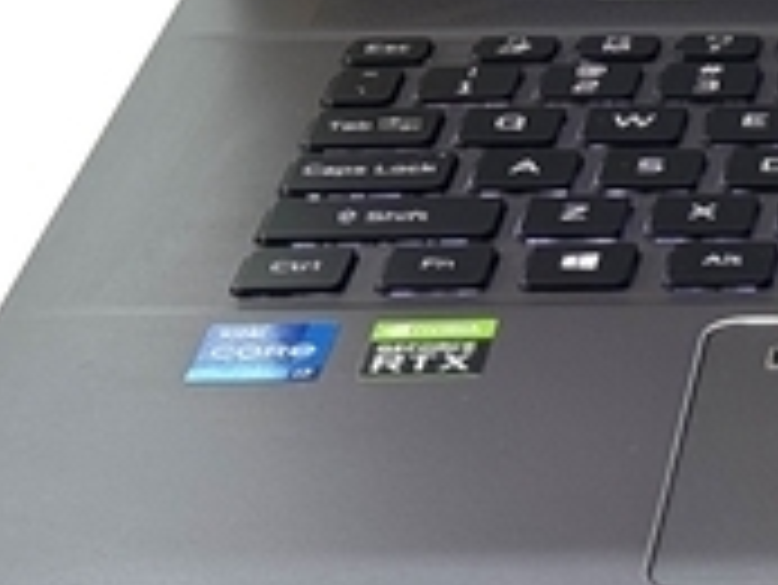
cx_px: 1250
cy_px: -549
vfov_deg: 6.5
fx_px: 4993
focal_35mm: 222
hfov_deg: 8.7
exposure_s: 1/175
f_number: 1.78
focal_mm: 6.76
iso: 64
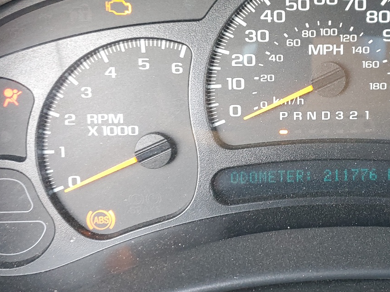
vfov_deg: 29.7
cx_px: 305
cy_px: 138
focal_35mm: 49
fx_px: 552
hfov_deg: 37.7
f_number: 1.5
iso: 148
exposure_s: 1/60.2
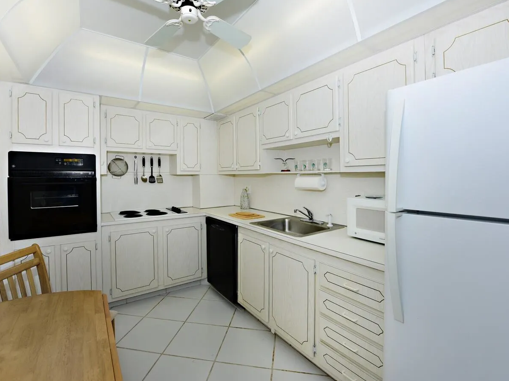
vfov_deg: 81.7
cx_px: 247
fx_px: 221
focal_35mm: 15
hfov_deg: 98.1
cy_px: 183
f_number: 5.6
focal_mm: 14
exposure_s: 1/250
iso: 320
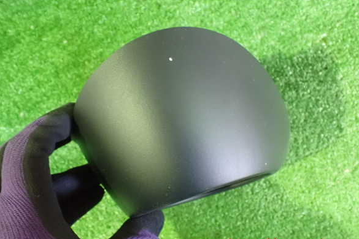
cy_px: 115
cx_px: 183
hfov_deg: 58.7
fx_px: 319
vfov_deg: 41.1
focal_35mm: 32
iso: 1600
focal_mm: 5.4
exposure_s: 1/25
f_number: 2.3
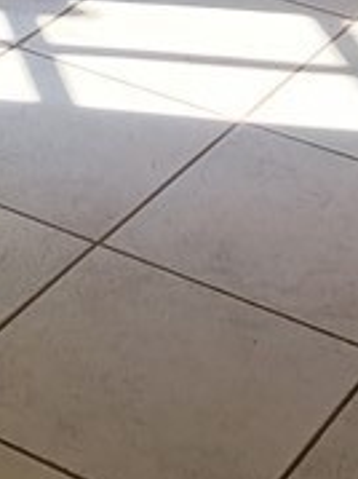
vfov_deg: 11.5
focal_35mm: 149
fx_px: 2057
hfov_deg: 9.8
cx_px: -88
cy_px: -581
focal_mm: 5.4
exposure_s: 1/216
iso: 40
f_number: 1.8
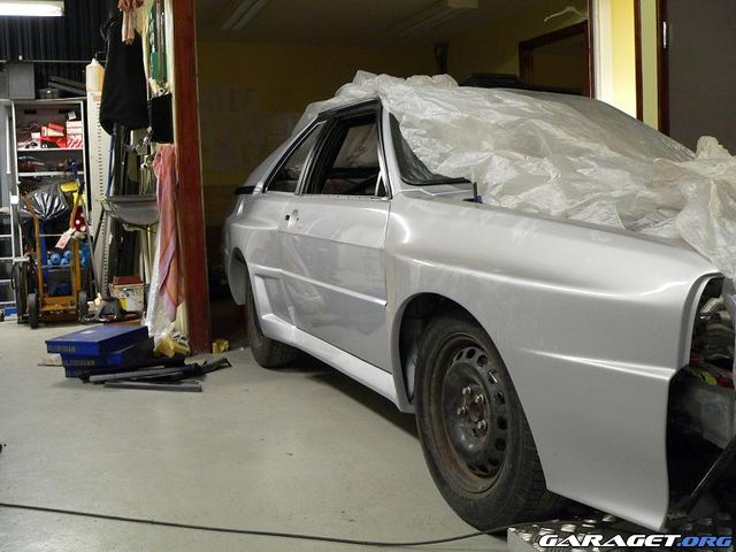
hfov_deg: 51.4
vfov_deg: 39.7
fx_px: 765
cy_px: 276
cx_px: 368
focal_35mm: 36
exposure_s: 1/8
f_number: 2.8
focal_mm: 6
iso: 200
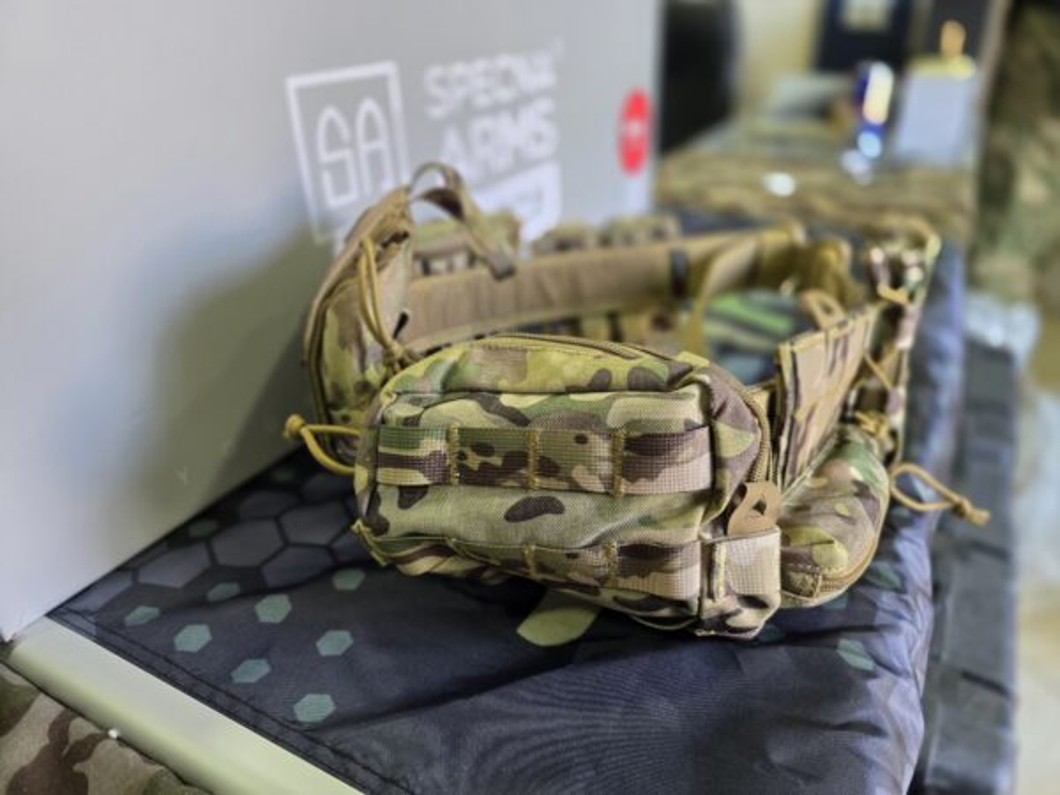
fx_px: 704
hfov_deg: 73.9
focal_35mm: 23
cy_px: 398
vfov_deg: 58.9
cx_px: 530
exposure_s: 1/100
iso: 200
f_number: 1.7
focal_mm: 6.3
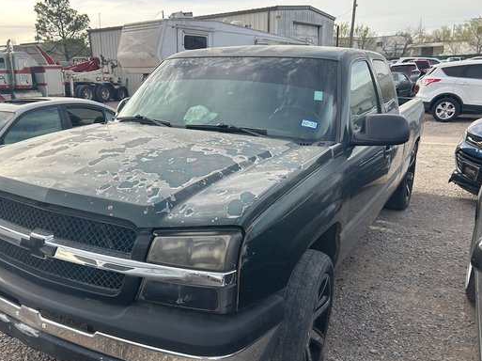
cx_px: 188
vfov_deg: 43.9
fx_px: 445
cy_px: 214
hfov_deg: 56.3
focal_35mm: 32
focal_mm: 5.7
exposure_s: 1/1058
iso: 50
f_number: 1.5
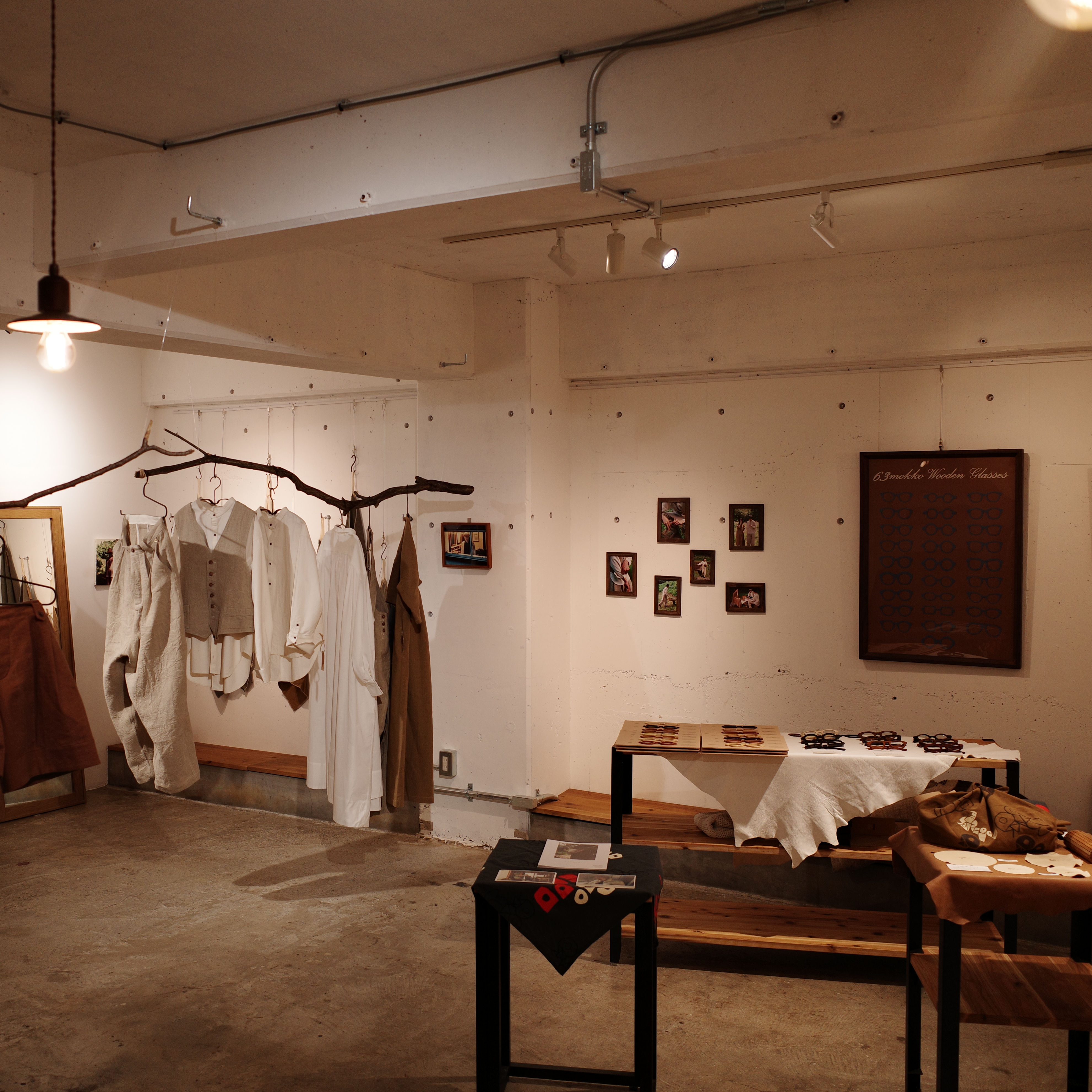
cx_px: 403
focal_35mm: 36
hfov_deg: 45.6
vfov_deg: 46.0
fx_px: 1285
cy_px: 542
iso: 200
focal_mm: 18.3
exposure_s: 1/160
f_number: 2.8
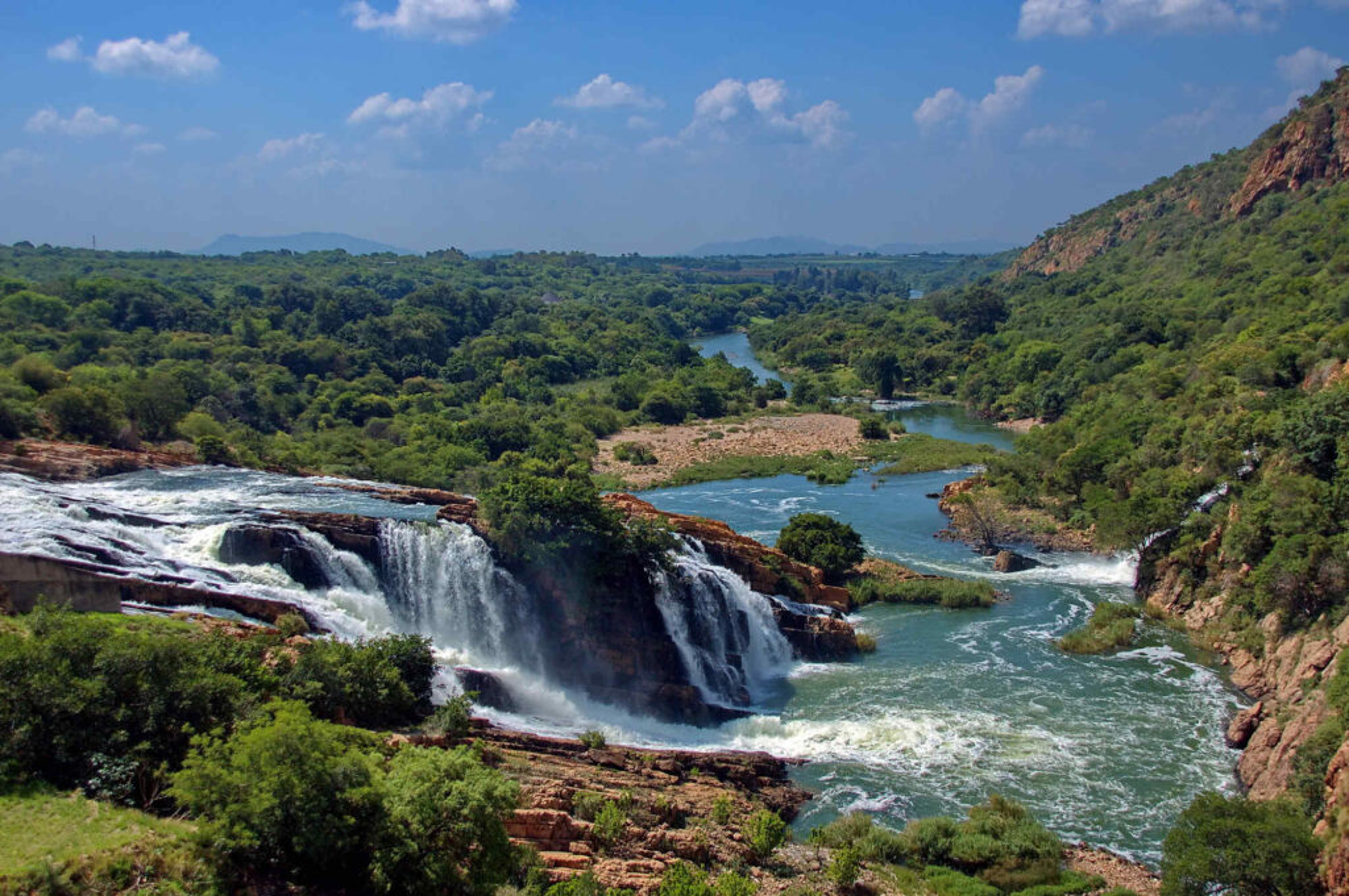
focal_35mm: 38
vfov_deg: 35.4
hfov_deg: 51.3
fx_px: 1404
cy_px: 448
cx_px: 674
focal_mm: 25
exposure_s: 1/2000
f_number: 6.3
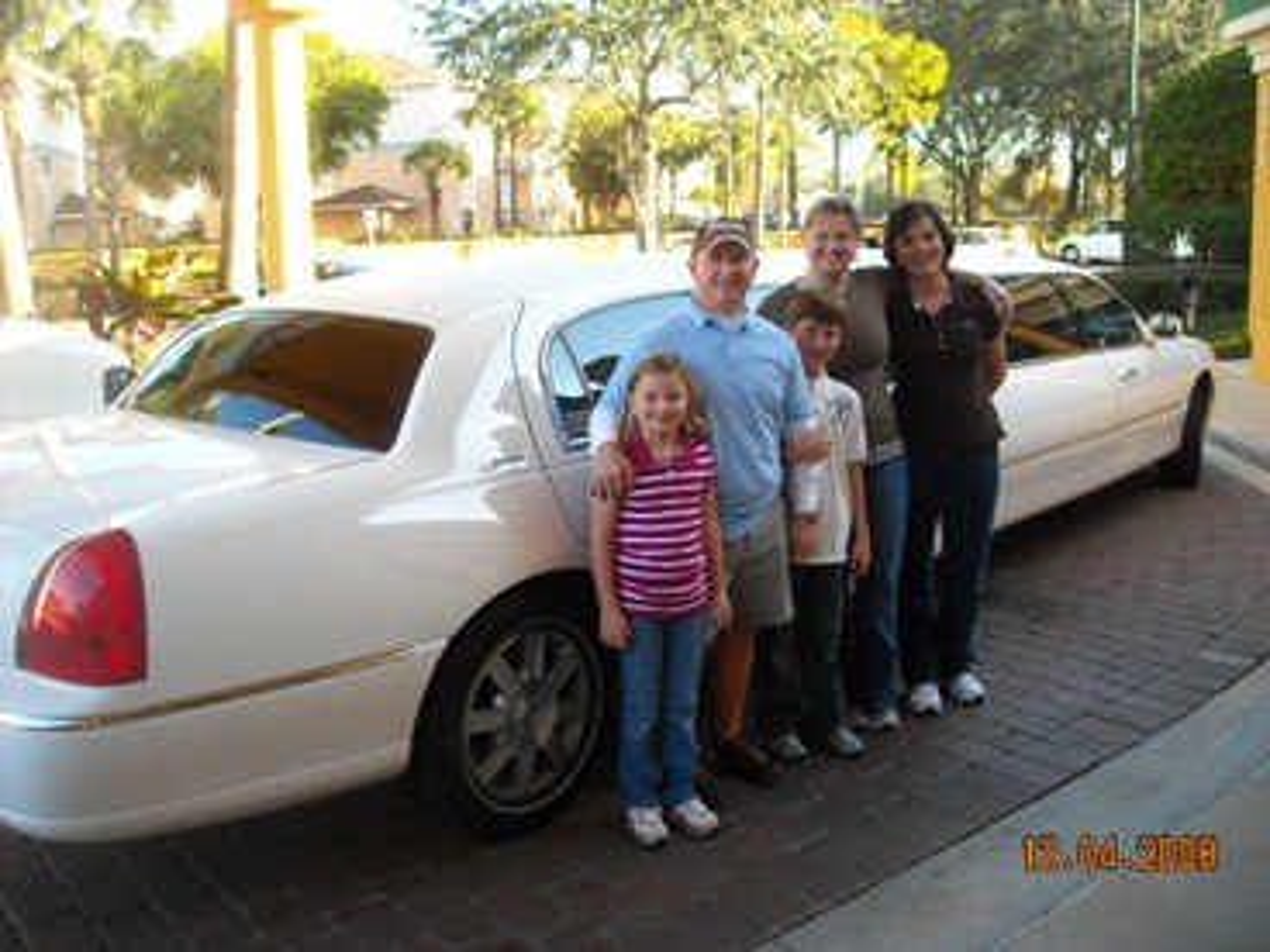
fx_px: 1284
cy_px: 476
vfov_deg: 40.7
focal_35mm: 35
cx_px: 635
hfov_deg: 52.6
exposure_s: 1/201
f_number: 2.8
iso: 183
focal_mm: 5.7
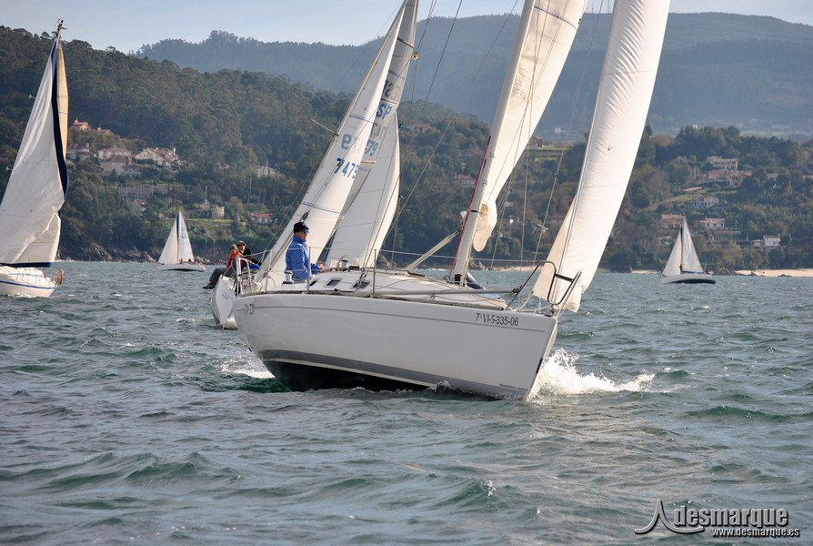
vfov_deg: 10.0
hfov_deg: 14.8
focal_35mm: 138
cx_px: 406
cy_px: 273
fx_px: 3123
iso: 100
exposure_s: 1/500
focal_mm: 92
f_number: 5.6
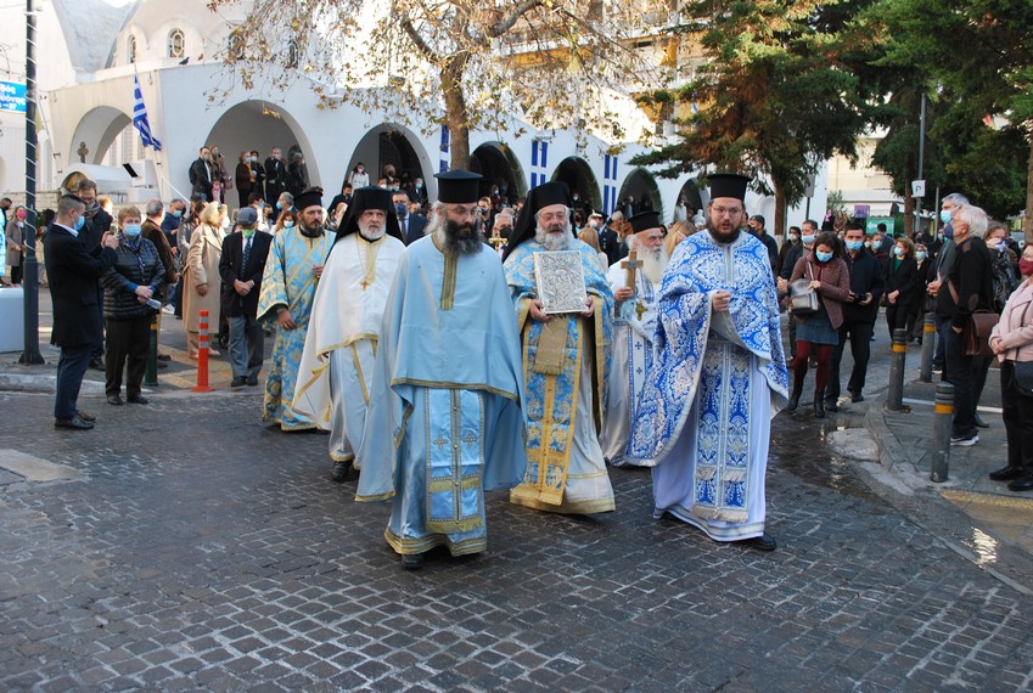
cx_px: 516
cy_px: 346
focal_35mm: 33
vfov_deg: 40.1
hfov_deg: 57.1
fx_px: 949
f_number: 5.6
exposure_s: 1/125
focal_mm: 22
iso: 200
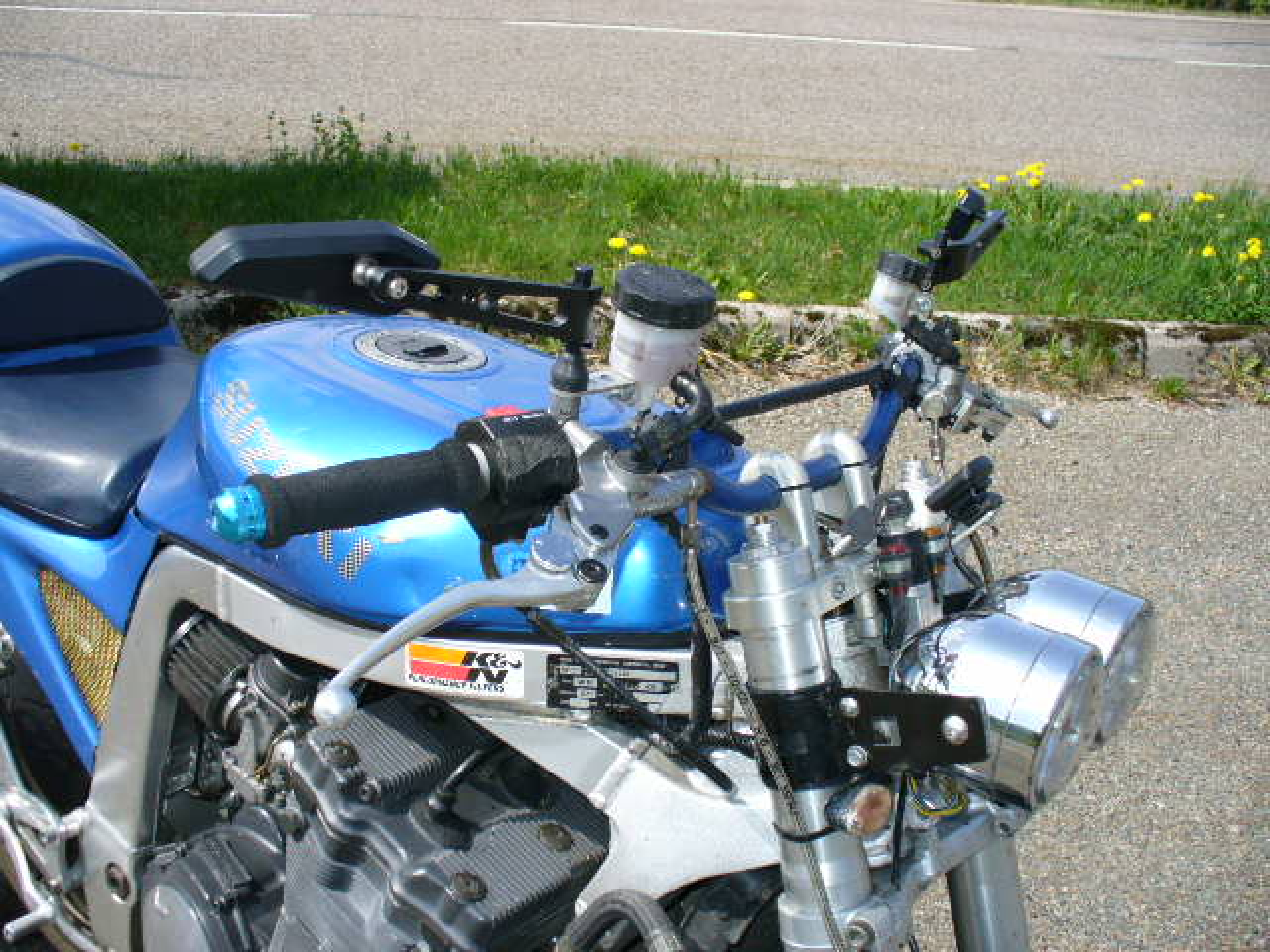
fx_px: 1357
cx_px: 635
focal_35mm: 37
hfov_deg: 50.1
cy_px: 476
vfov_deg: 38.7
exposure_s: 1/200
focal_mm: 6.1
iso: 80
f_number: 5.6
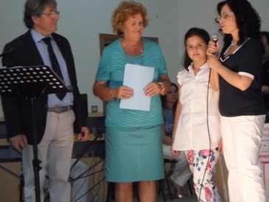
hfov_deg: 16.5
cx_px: 161
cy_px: 97
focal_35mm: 119
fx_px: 924
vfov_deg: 12.4
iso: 640
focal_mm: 14.6
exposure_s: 1/45
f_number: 4.7
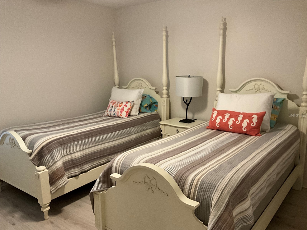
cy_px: 115
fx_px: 257
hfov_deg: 61.7
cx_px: 154
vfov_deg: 48.2
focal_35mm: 29
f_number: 1.8
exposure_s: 1/60
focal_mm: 3
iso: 250
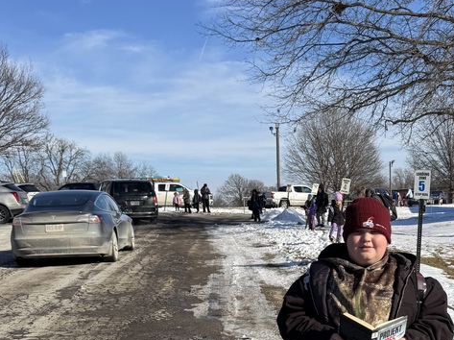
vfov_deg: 26.9
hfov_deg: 36.3
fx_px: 681
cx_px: 321
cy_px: 315
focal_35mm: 52
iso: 80
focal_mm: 6.76
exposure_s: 1/5814
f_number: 1.78
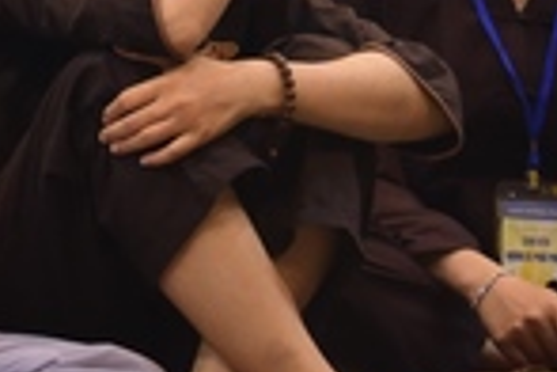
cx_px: -671
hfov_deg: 7.1
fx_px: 4255
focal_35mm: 275
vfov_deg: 5.0
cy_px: -152
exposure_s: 1/40
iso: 1600
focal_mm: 62
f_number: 4
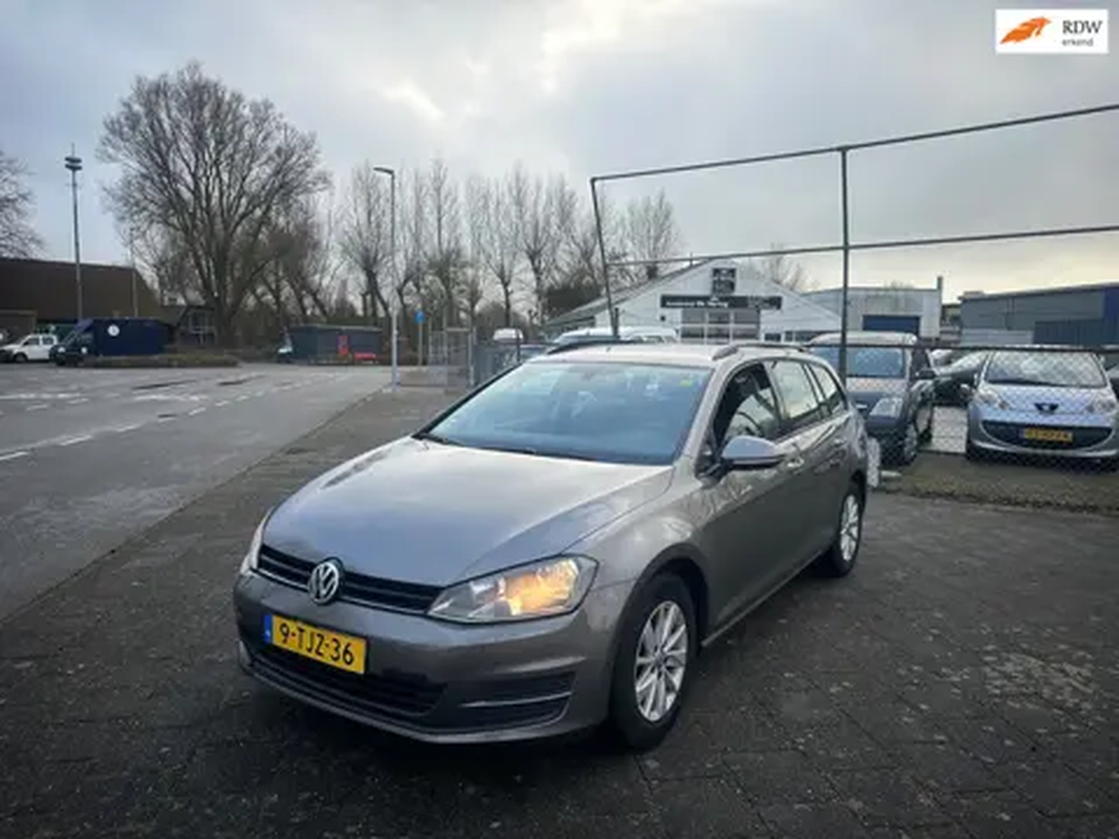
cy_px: 420
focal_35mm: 24
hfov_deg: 71.6
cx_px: 560
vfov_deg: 56.8
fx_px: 776
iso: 80
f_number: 1.78
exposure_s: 1/756
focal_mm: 6.86
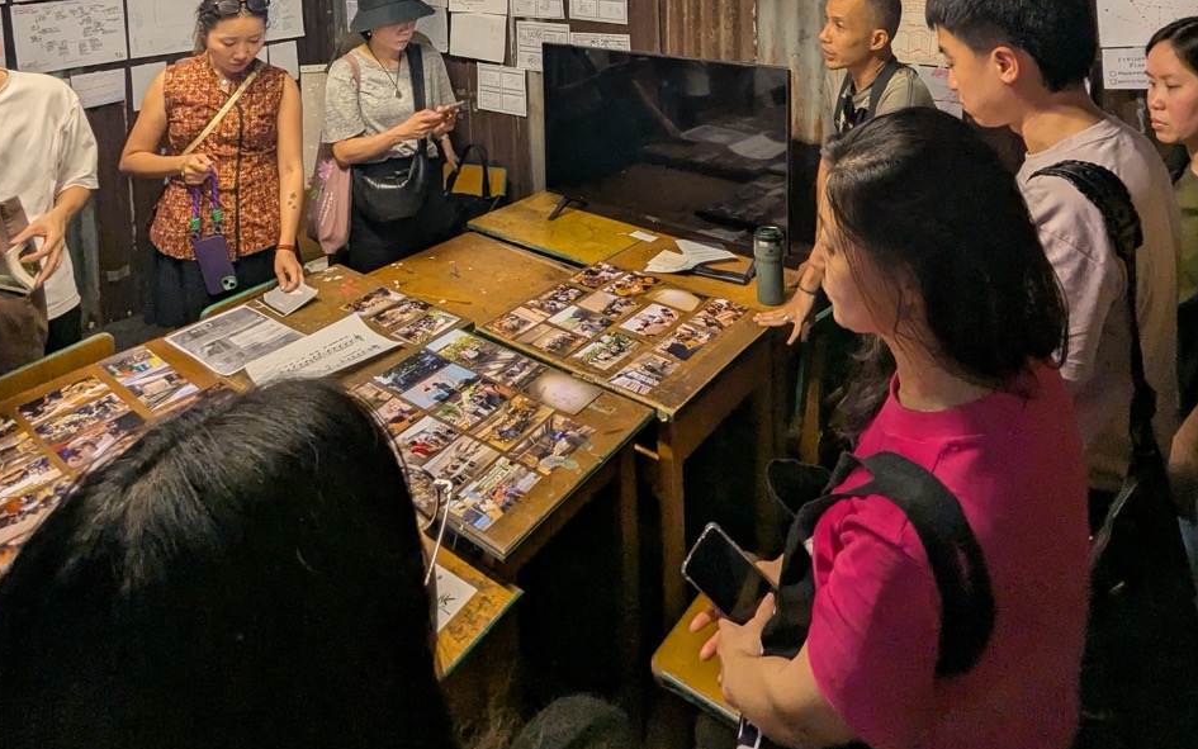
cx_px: 593
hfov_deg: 77.1
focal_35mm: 23
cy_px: -43
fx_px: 751
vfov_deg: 43.2
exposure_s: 1/31.3
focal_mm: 2.35
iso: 195
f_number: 2.2
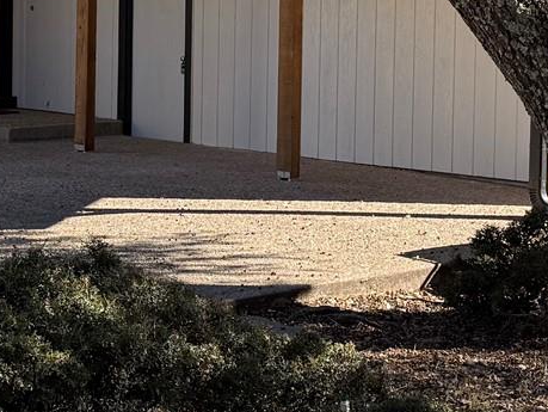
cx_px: 272
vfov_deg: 13.8
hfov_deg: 18.4
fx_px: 1695
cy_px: 57
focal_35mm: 107
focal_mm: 6.76
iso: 100
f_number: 1.78
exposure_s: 1/1585
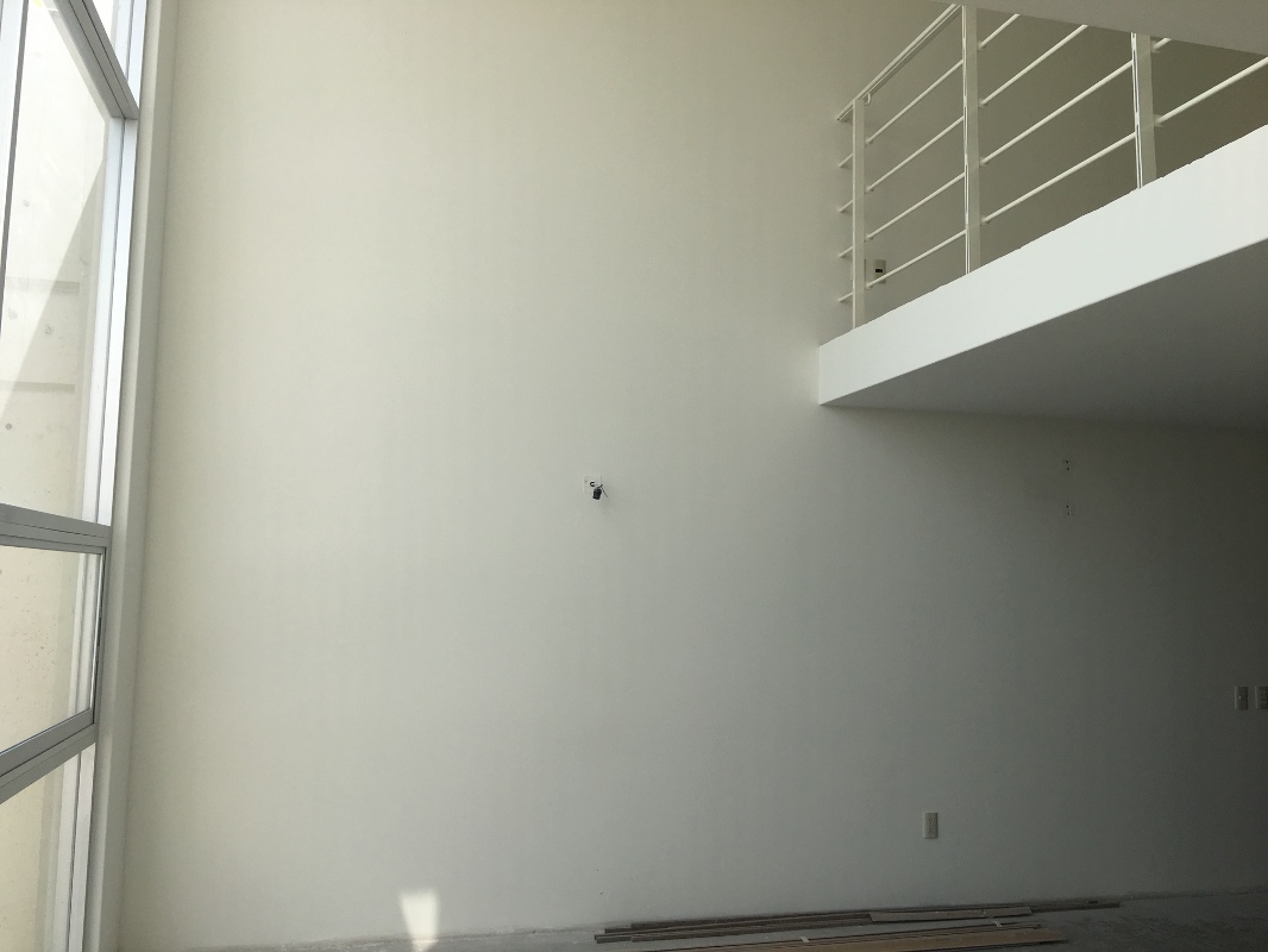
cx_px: 634
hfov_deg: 61.6
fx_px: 1063
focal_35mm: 29
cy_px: 476
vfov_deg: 48.2
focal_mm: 4.15
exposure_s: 1/561
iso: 25
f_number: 2.2
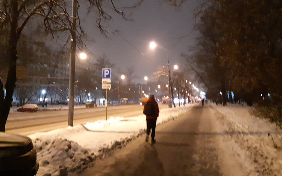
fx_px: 215
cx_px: 139
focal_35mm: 28
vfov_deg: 44.5
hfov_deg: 66.5
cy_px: 85
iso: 640
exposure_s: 1/17
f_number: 1.7
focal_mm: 3.93
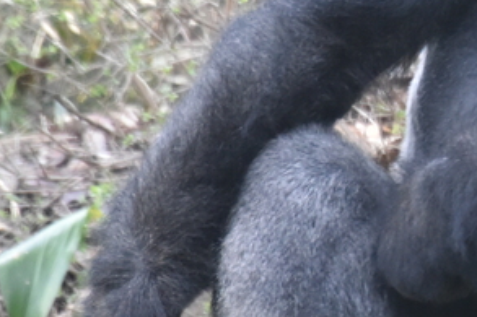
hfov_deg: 1.6
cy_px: -52
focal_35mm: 1311
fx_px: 17360
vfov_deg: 1.0
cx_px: 619
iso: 3200
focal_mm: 300
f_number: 5.6
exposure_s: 1/640
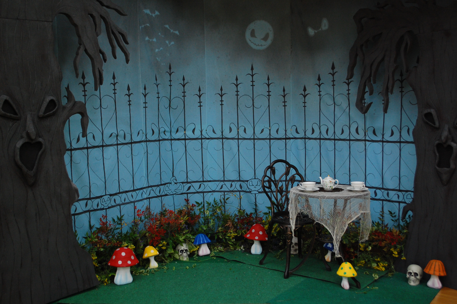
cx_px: 228
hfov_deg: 49.6
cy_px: 152
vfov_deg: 34.1
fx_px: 495
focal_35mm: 39
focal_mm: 26
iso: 800
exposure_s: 1/30
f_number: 4.5
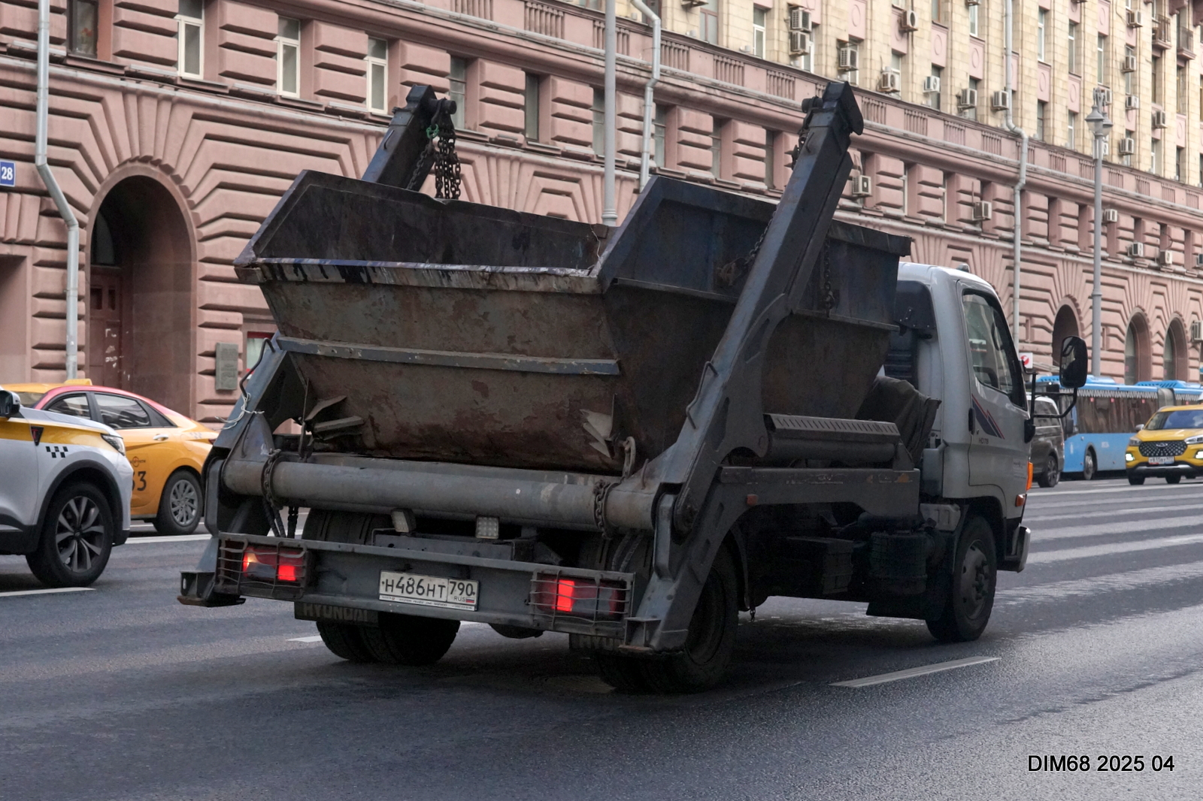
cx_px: 602
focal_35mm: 50
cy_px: 400
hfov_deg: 39.6
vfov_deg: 27.0
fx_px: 1670
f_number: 6.3
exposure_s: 1/1000
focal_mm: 50
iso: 800
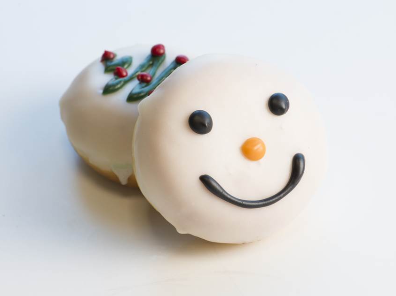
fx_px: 1304
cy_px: 148
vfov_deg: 13.0
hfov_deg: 17.3
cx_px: 192
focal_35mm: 114
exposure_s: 1/30
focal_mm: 105
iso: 500
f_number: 14
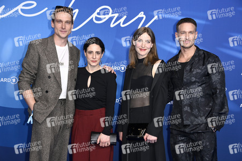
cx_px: 121
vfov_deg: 21.9
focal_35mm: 62
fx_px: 416
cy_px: 80
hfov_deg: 32.4
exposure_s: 1/250
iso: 1000
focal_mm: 62
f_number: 5.6
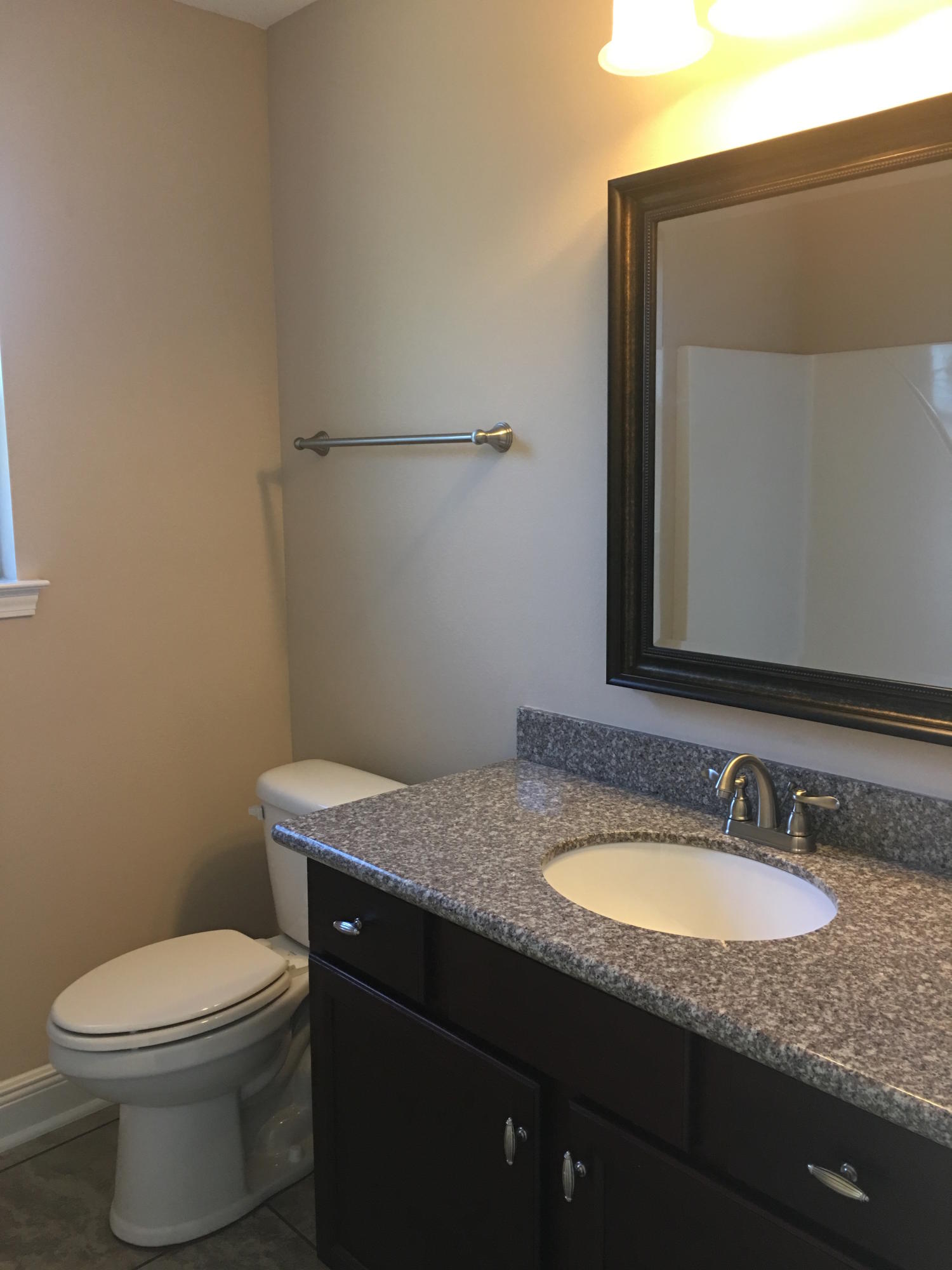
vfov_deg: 61.7
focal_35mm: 29
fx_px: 1063
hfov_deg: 48.2
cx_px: 476
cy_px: 635
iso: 64
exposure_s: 1/15
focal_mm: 4.15
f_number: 2.2
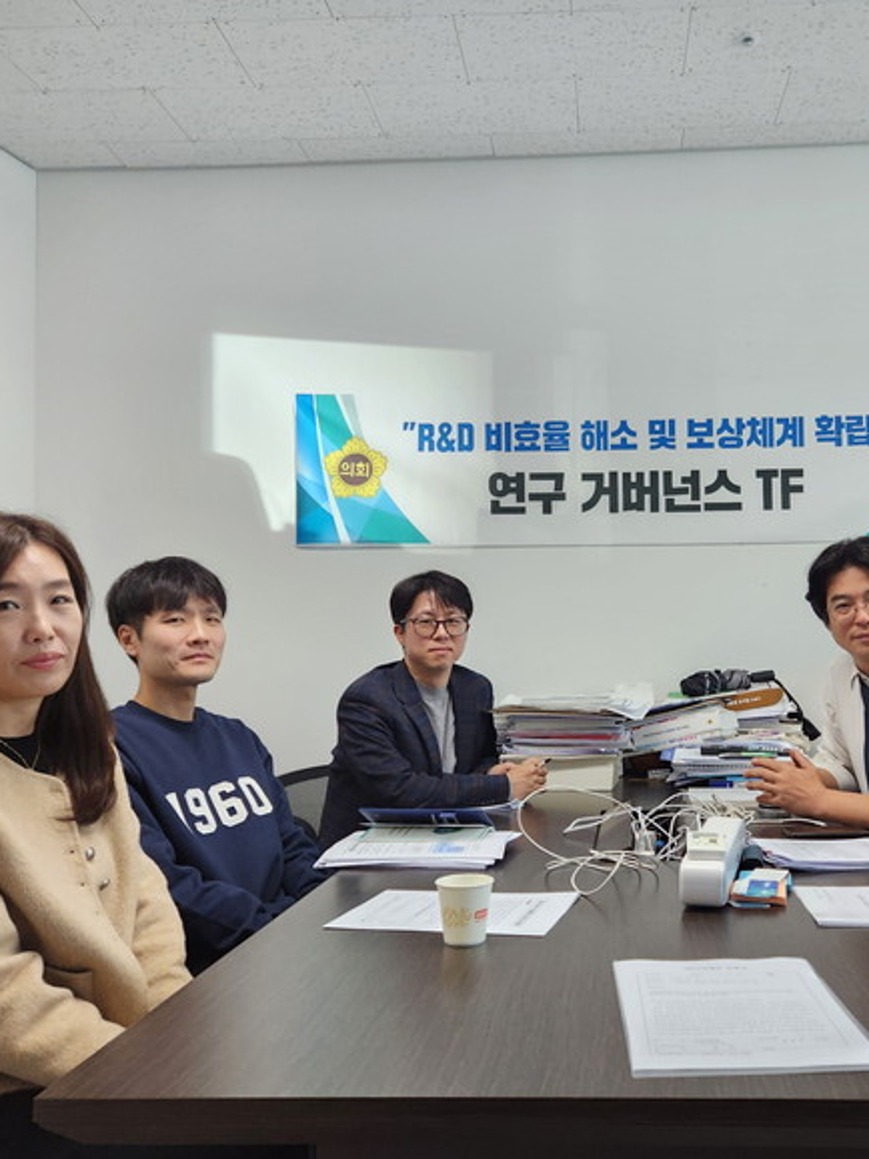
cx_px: 585
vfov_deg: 58.4
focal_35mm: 31
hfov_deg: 44.7
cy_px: 582
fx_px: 1038
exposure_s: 1/180
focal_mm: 5.4
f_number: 1.8
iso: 200
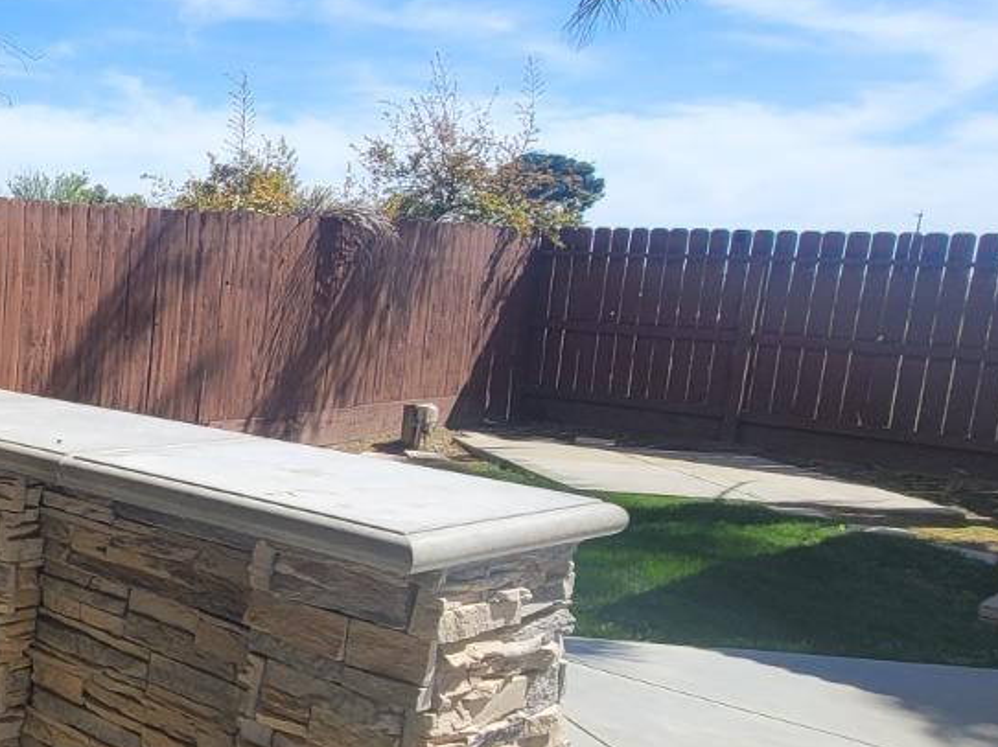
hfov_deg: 36.8
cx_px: -249
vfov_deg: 39.6
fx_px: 1037
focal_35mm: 36
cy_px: 404
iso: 64
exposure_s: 1/1376
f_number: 2.2
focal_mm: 2.2
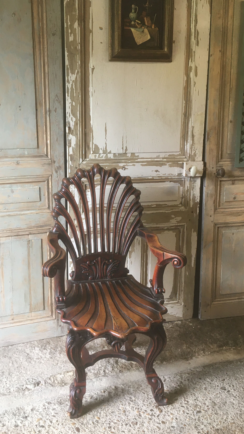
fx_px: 403
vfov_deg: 56.6
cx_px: 91
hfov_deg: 33.5
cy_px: 209
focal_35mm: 35
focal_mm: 4.15
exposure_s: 1/33
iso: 100
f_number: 2.2
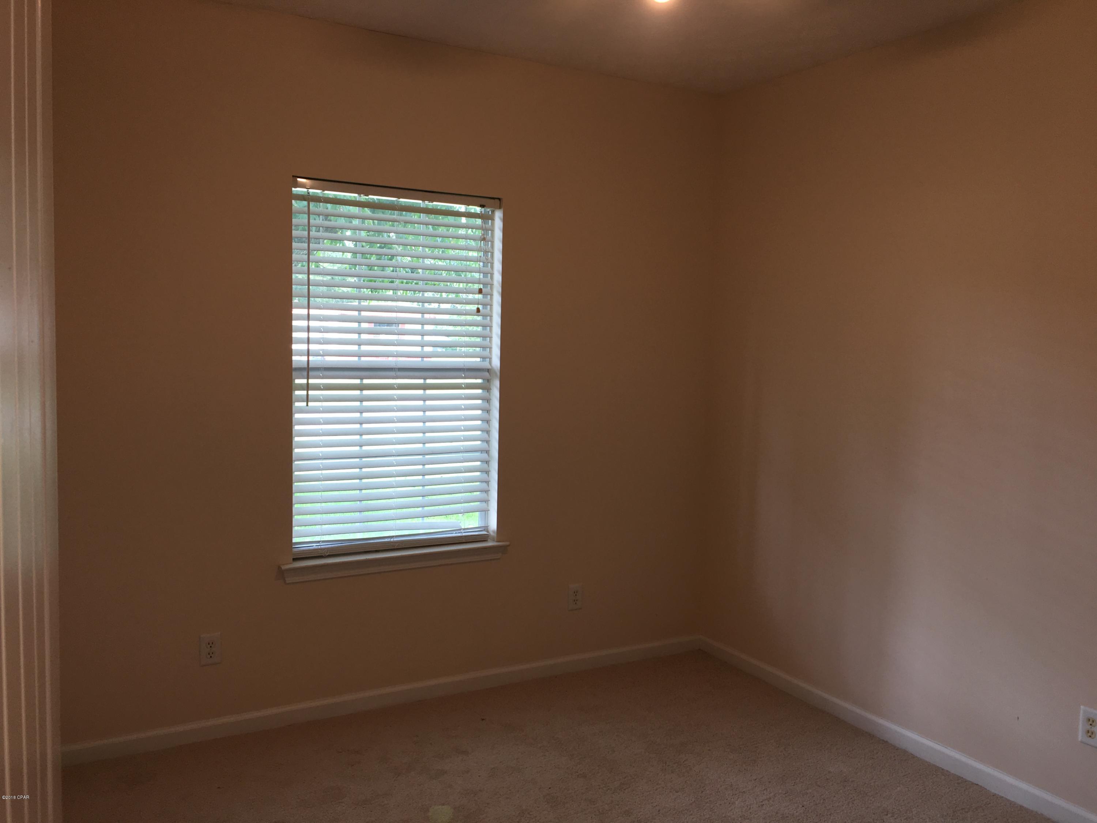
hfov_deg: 61.7
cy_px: 412
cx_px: 548
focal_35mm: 29
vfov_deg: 48.2
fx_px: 919
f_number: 2.2
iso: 25
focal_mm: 4.15
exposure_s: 1/37
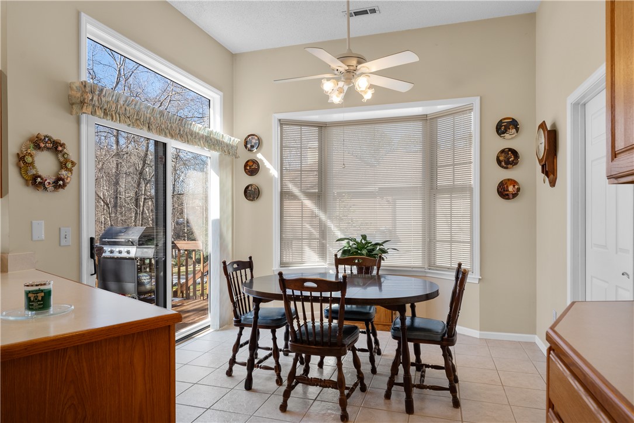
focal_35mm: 22
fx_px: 388
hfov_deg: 78.6
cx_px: 317
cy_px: 212
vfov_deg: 57.3
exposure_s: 1/13
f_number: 8
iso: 250
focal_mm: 22
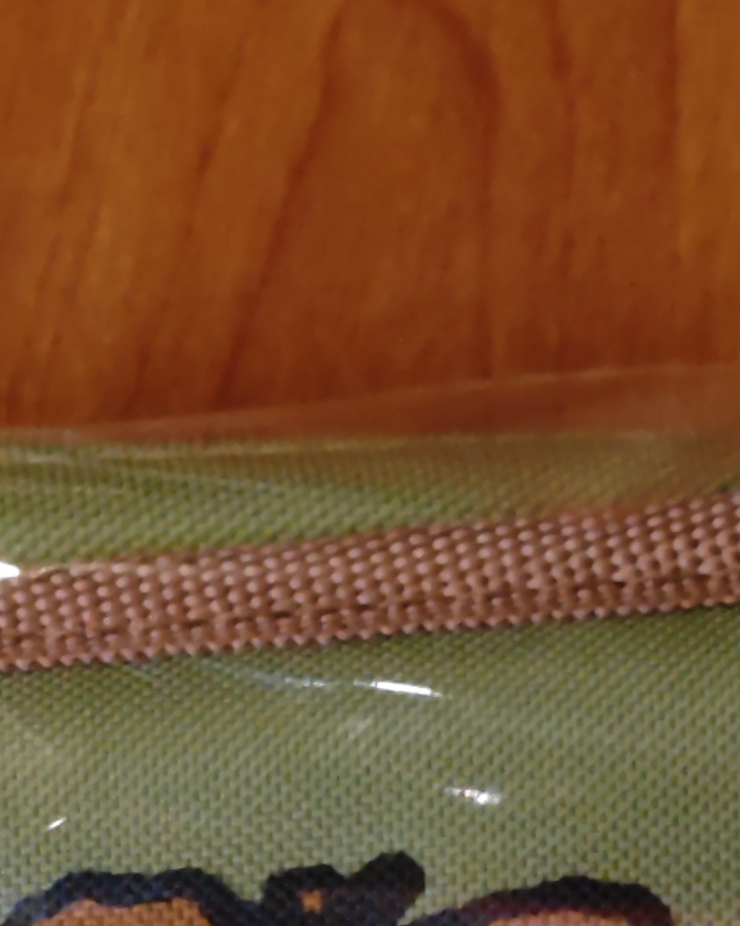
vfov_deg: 7.5
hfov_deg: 6.1
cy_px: 1321
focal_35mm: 254
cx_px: -51
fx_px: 6955
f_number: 2
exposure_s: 1/100
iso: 400
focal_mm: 8.72
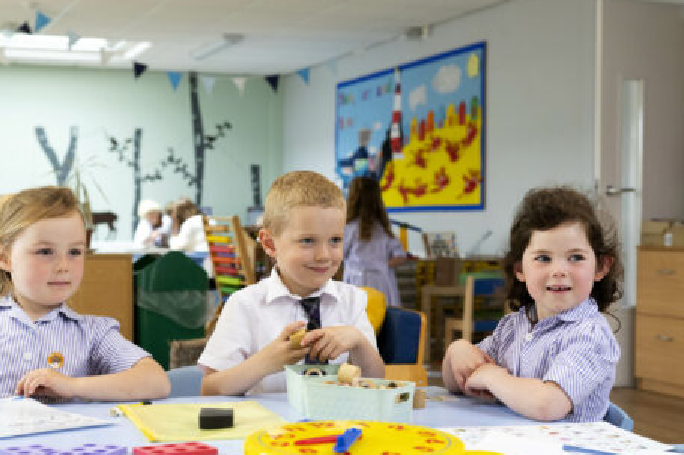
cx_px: 333
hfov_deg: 31.9
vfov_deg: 21.5
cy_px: 257
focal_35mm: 63
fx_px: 1197
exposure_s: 1/200
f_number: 5
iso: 1000
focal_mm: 50
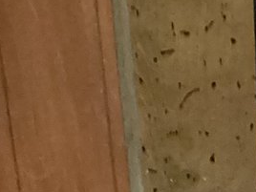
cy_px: 415
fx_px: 1294
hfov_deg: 10.6
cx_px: 471
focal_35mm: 175
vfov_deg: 8.0
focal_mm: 3.3
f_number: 2.4
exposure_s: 1/17
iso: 640
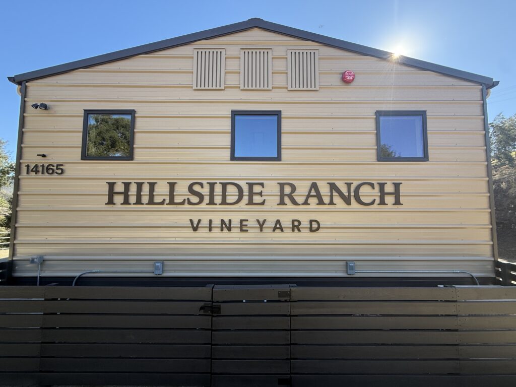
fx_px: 209
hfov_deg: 102.1
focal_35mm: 14
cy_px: 194
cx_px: 258
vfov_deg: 85.7
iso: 50
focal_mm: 2.22
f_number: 2.2
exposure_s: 1/388
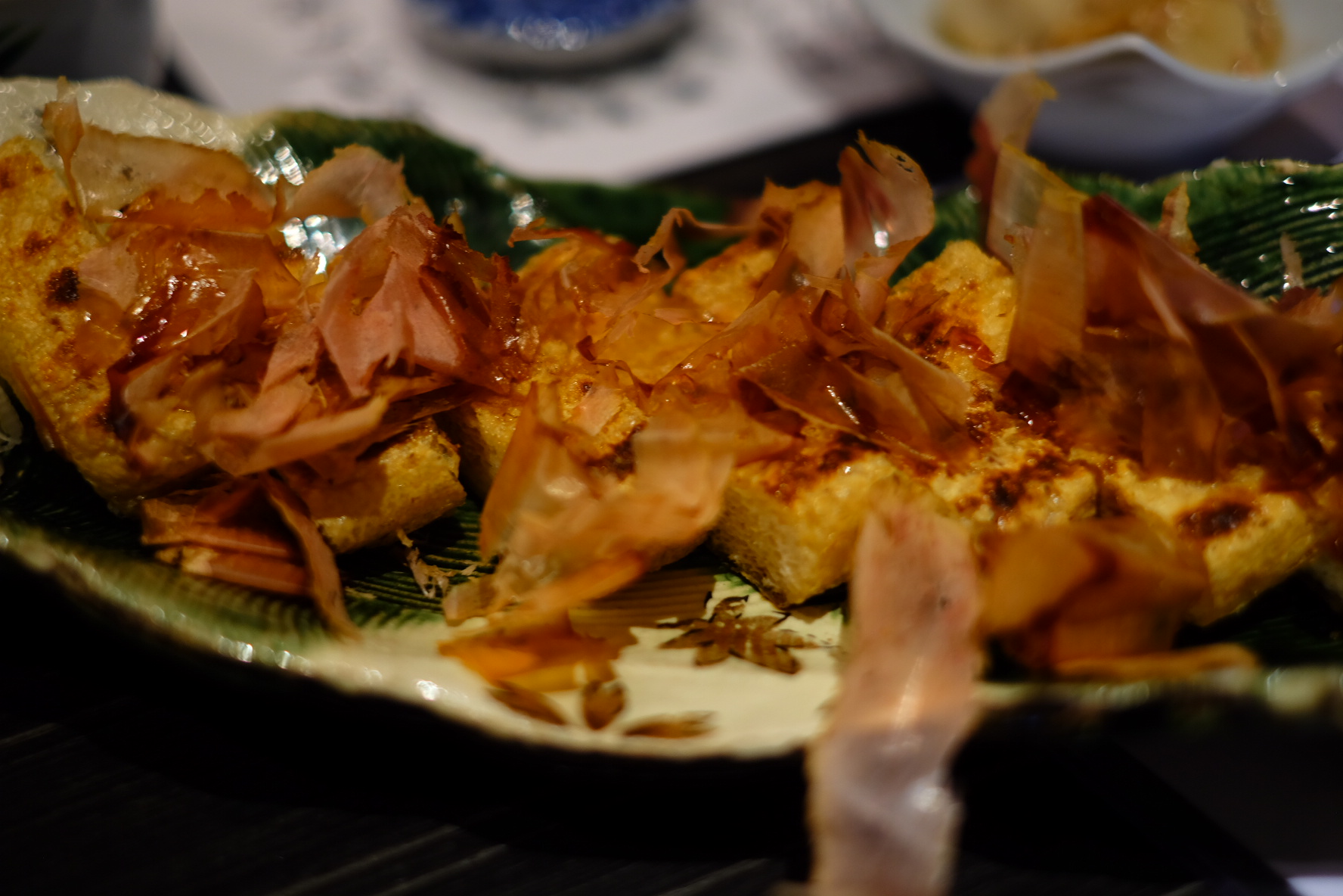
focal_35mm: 53
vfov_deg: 25.5
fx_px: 1977
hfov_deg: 37.5
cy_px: 448
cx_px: 672
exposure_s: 1/75
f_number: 1.4
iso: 320
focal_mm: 35
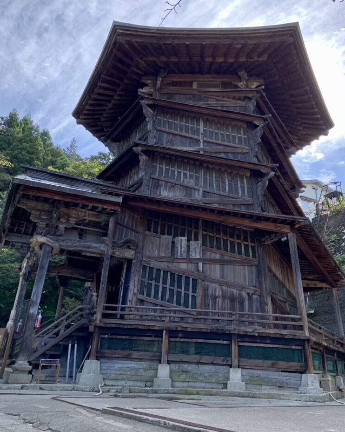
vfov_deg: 62.1
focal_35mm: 28
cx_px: 178
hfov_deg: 51.5
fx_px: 357
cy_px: 198
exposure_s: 1/722
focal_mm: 4.25
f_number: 1.8
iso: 25
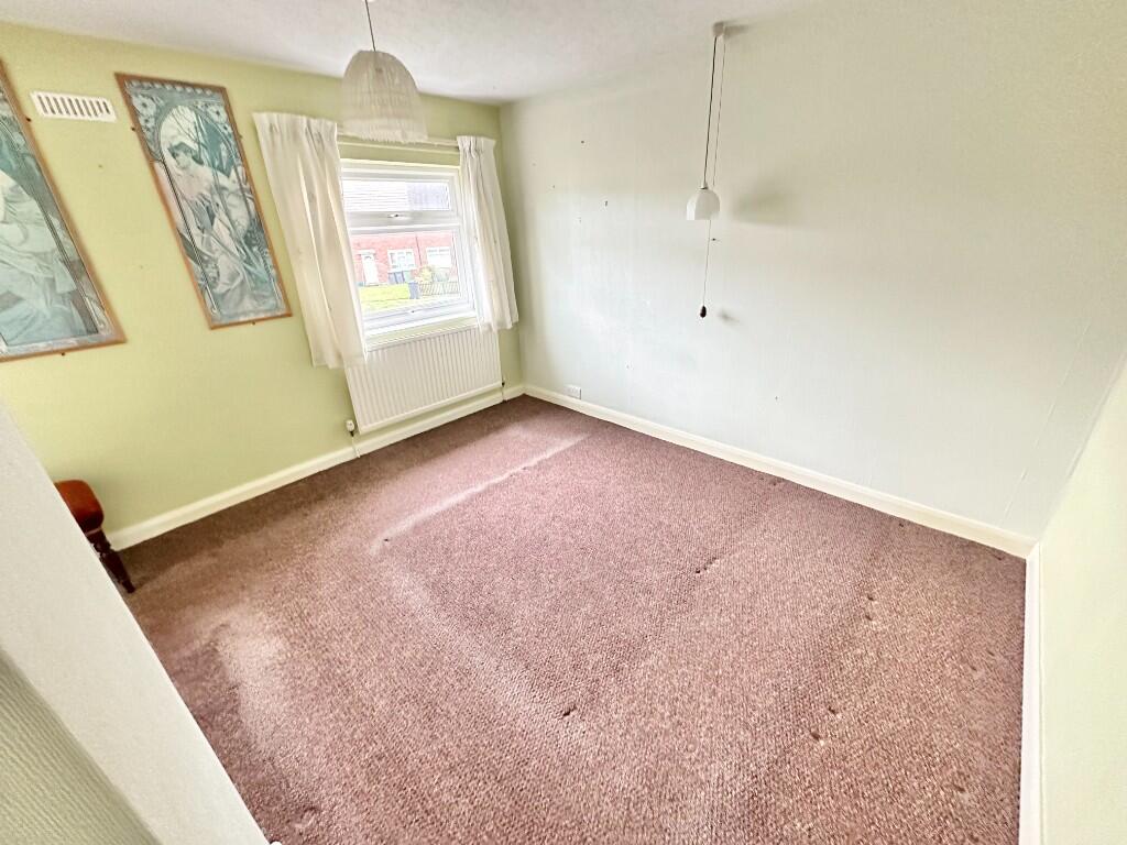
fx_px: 456
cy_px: 422
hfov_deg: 102.1
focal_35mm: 14
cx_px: 564
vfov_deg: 85.7
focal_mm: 2.22
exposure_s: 1/60
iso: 1000
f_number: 2.2
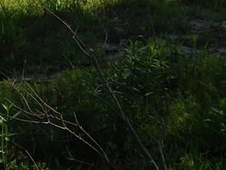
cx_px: 117
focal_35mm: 80
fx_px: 523
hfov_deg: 24.4
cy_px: -105
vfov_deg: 16.4
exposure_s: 1/1250
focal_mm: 4
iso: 125
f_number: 3
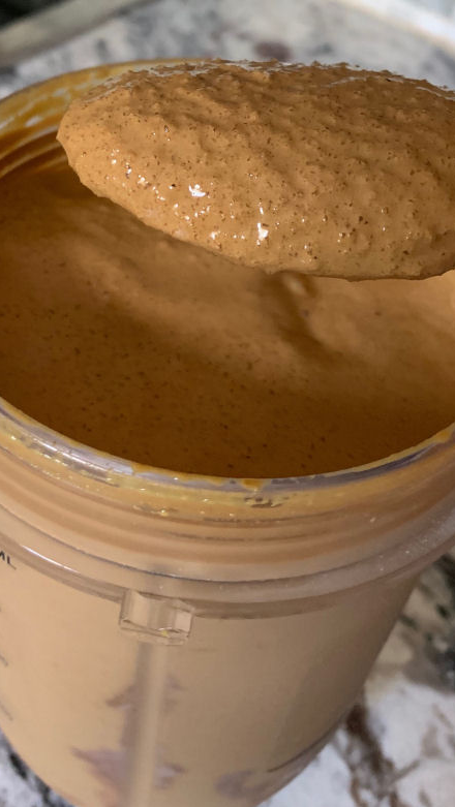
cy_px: 405
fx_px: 621
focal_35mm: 29
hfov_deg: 40.0
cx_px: 275
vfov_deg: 66.0
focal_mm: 4.25
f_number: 1.8
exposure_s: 1/60
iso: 200
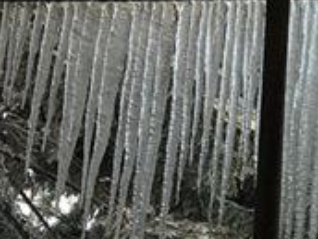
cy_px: 291
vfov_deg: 14.2
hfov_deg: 17.3
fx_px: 928
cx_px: 490
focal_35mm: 101
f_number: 2.2
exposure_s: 1/403
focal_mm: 4.15
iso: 25
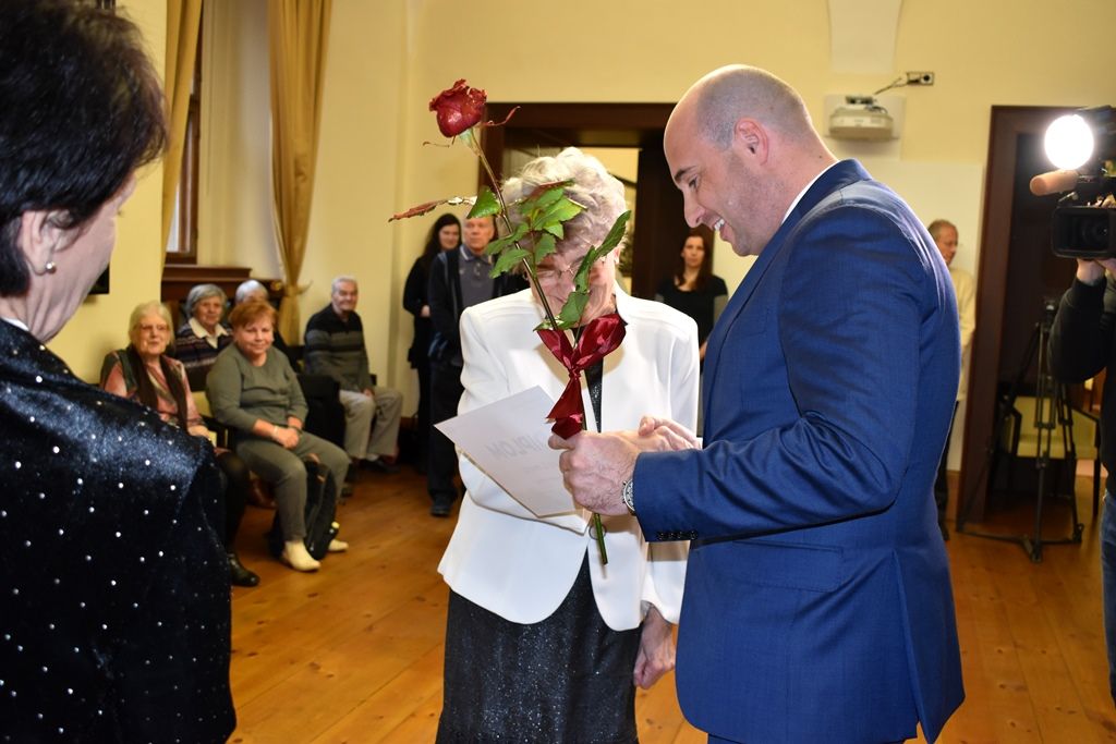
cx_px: 558
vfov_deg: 36.9
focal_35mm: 36
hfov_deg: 53.1
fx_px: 1116
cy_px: 372
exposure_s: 1/60
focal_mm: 24
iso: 1100
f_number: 5
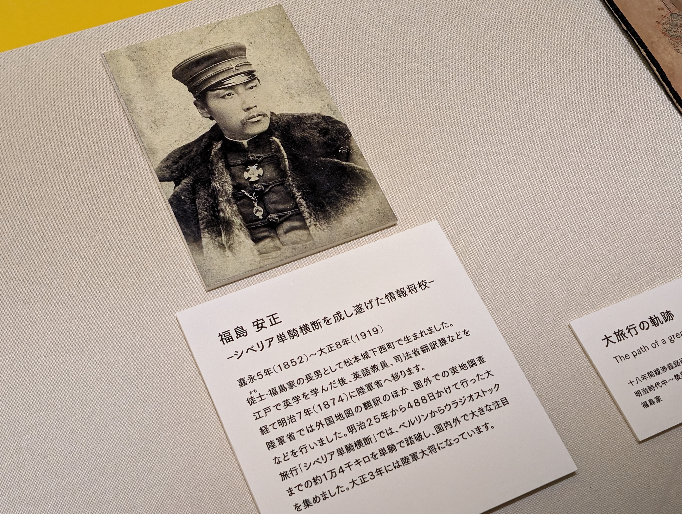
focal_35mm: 49
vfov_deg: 29.7
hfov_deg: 38.9
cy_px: 257
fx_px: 967
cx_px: 341
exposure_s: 1/24
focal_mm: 6.9
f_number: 1.68
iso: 158
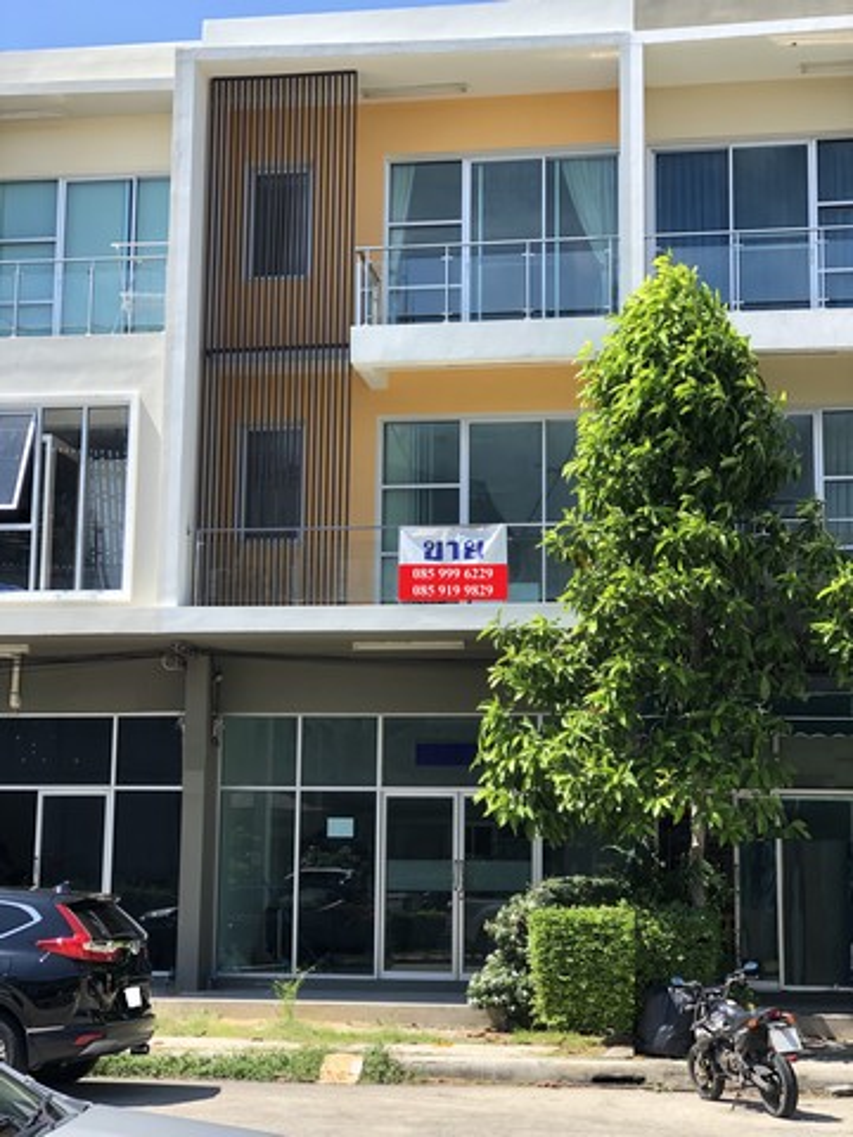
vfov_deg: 33.8
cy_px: 568
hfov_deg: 25.7
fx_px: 1873
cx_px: 426
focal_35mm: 57
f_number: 2.8
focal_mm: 6.6
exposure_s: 1/306
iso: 20
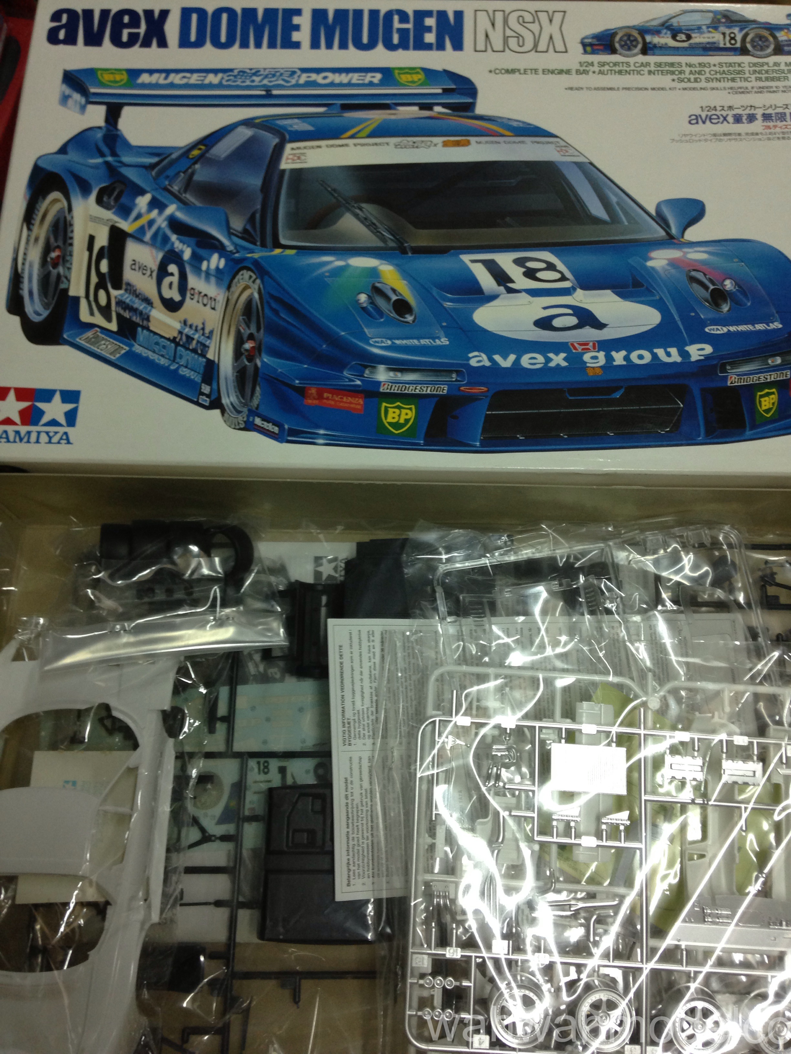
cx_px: 396
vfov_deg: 55.4
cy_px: 527
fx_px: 1005
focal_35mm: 33
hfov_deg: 42.9
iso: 125
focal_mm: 4.13
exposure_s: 1/20
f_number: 2.4
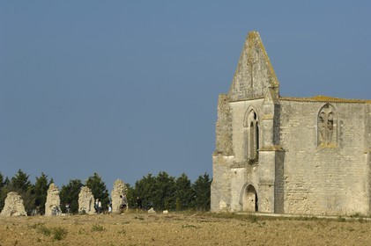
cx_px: 186
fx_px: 1699
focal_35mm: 165
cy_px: 123
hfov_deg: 12.5
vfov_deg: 8.3
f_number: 10
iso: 100
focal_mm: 110
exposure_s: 1/160
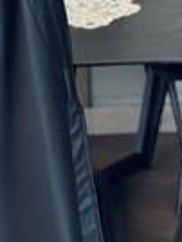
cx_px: -61
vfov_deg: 10.8
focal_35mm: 181
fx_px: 1265
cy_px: 9
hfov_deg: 8.1
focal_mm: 6.86
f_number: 1.78
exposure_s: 1/111
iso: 125
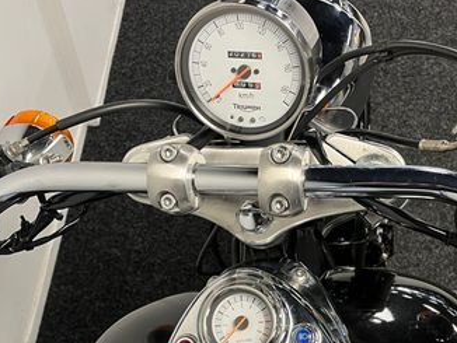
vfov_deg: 28.1
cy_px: 265
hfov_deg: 37.5
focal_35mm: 51
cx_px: 234
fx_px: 674
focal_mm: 5.1
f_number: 1.6
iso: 125
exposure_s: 1/50
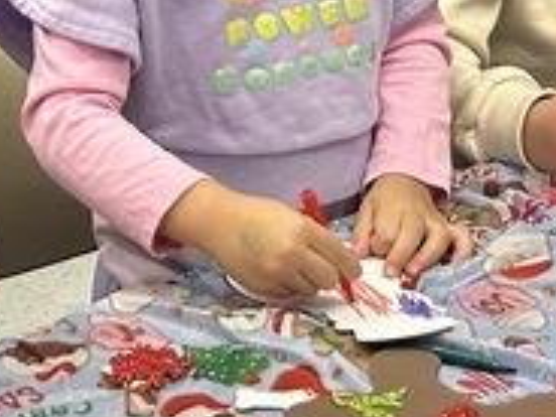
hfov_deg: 17.4
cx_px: 196
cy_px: 82
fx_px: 1815
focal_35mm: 113
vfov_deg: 13.0
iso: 320
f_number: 1.5
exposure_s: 1/60
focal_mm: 5.7
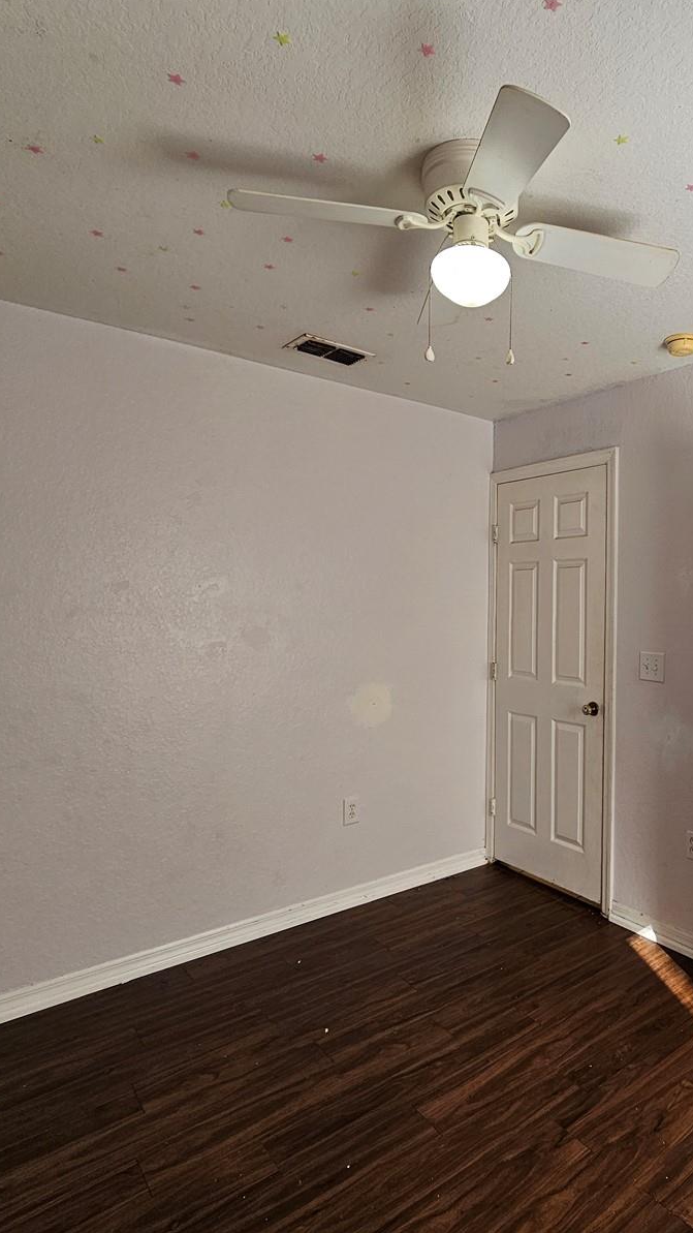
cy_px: 614
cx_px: 517
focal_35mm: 19
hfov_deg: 55.6
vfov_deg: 89.6
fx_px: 621
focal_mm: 2.2
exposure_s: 1/120
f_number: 2.2
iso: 50
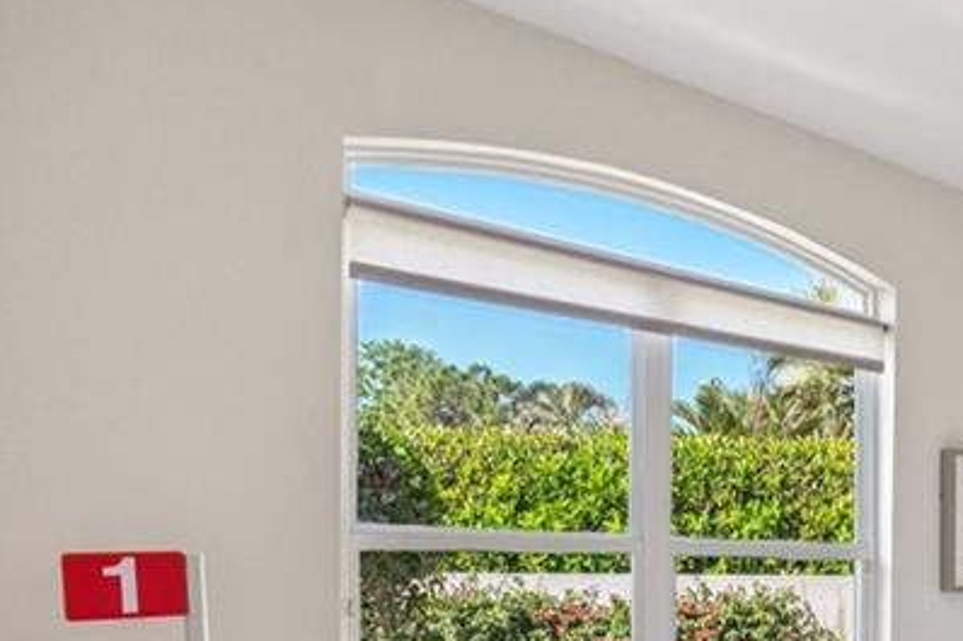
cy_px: 601
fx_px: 963
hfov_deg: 43.3
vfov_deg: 34.4
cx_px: 1019
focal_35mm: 36
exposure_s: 1/20
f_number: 8
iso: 400
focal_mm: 14
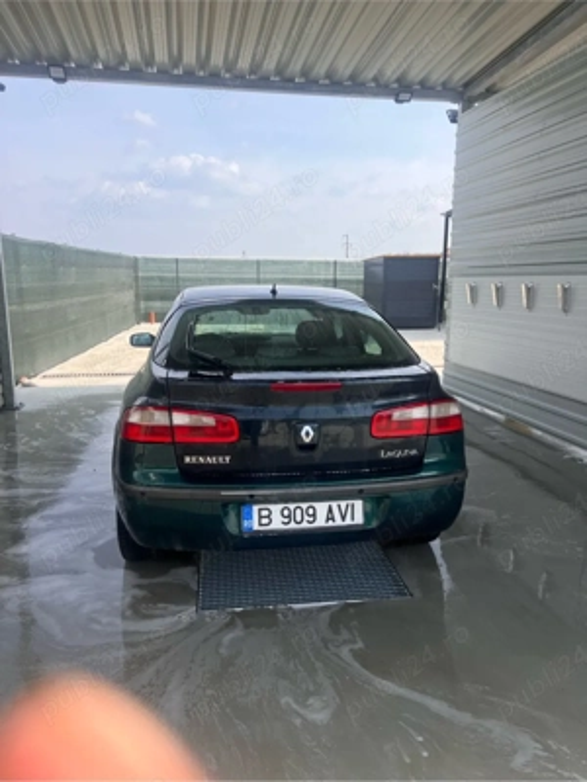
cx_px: 294
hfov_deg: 53.1
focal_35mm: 26
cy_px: 391
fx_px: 588
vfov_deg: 67.3
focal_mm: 5.7
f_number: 1.5
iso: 50
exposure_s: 1/2841
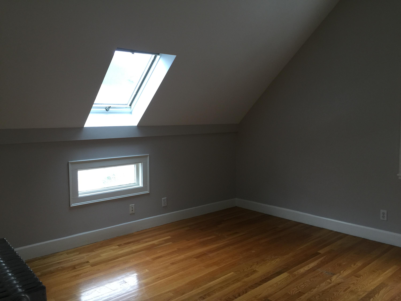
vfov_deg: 48.2
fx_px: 336
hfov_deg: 61.7
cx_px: 200
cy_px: 150
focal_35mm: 29
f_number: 2.2
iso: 40
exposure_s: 1/17
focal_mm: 4.15
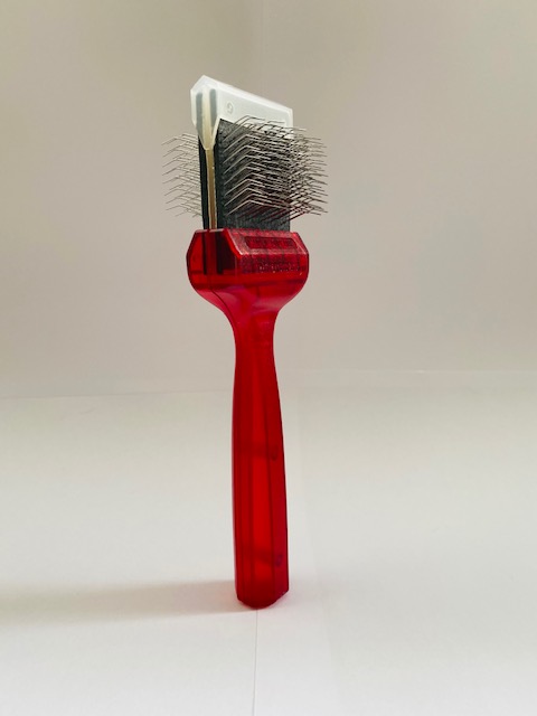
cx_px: 268
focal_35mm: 26
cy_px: 358
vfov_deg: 67.3
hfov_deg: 53.1
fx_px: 538
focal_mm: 4.25
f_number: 1.8
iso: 100
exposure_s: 1/121
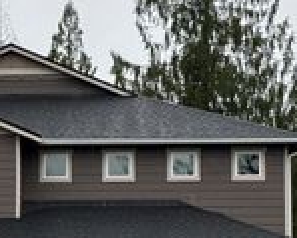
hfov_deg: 12.1
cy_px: 229
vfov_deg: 9.7
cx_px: 14
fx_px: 1392
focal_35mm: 158
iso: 64
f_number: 1.78
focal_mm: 6.76
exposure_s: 1/467
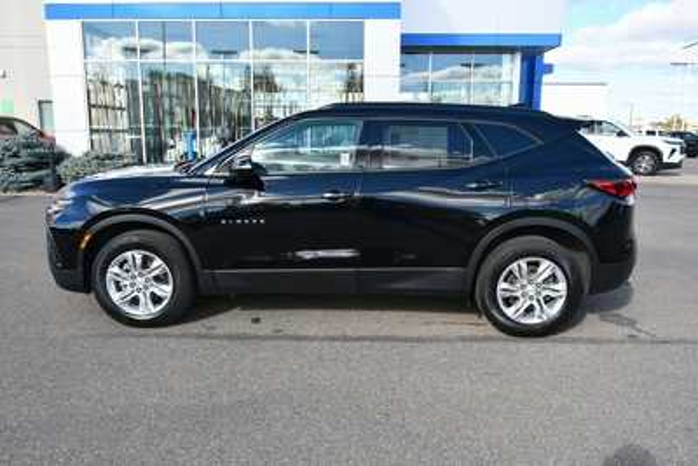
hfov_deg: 61.9
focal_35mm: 30
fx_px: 582
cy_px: 233
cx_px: 349
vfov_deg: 43.6
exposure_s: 1/250
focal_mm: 20
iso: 200
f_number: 7.1
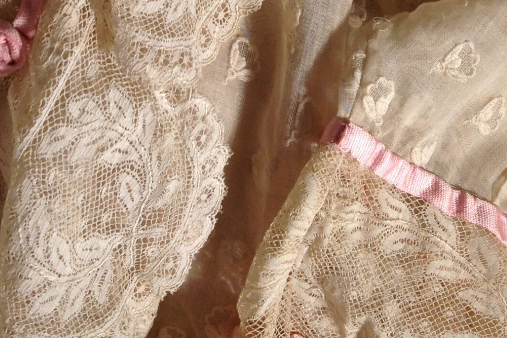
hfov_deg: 22.9
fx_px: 1239
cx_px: 127
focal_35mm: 88
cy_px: -165
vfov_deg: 14.5
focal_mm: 4.28
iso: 50
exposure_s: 1/201
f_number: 2.4
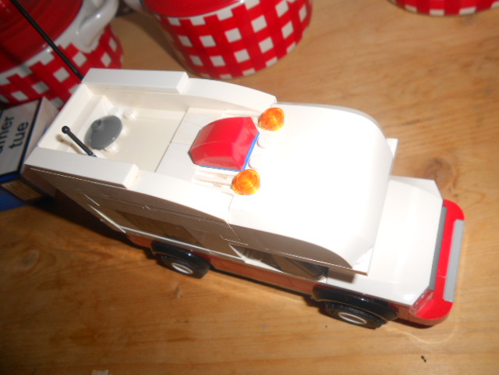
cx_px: 250
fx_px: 375
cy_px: 188
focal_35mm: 26
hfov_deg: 67.3
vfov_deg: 53.1
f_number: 8
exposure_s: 1/25
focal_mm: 4.6
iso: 80
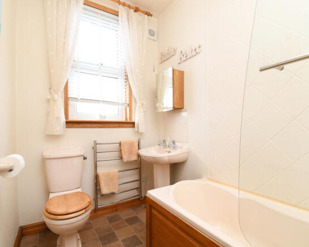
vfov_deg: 76.9
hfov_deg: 89.6
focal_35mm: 17
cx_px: 158
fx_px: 155
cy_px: 124
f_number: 8
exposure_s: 1/5
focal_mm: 10
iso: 500
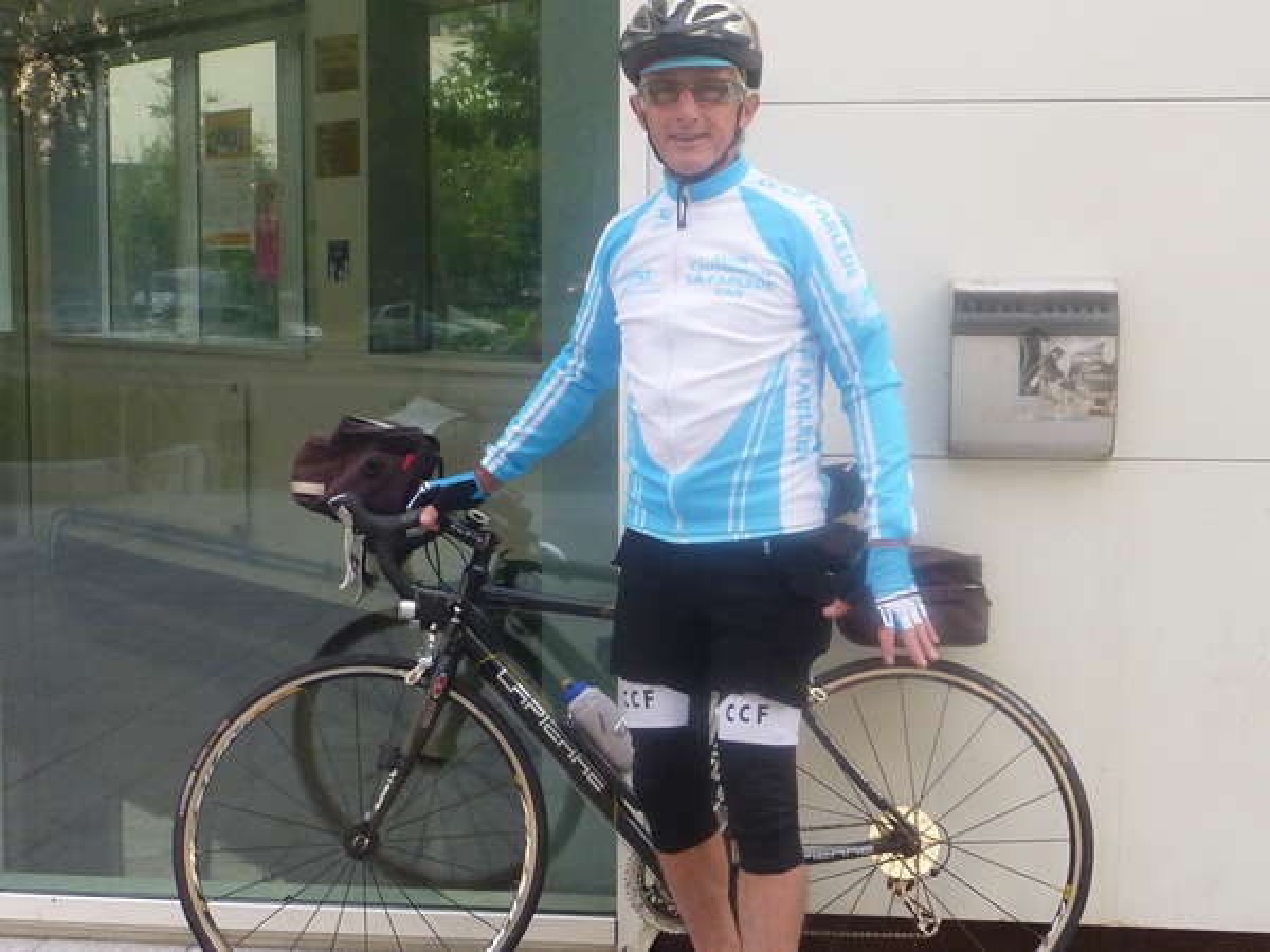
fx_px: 1981
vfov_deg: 27.0
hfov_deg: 35.5
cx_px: 635
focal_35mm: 54
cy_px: 476
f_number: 3.6
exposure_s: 1/30
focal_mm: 6.1
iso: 250
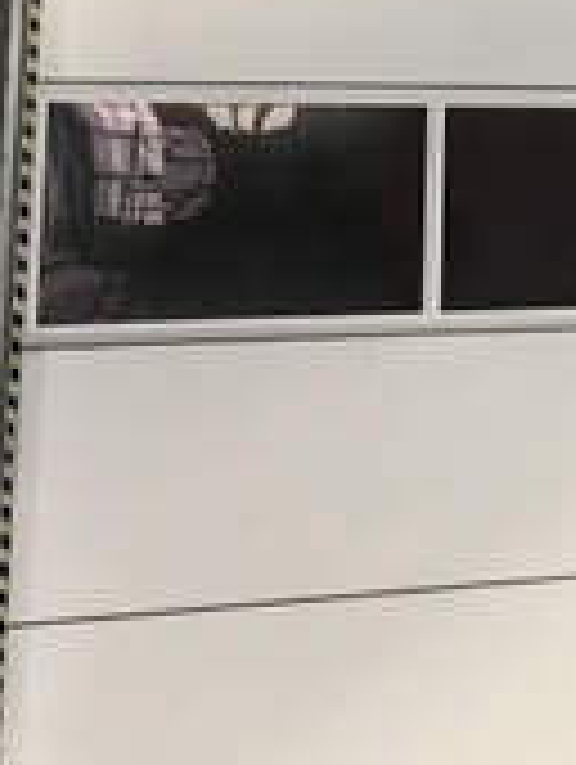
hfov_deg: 13.2
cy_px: -243
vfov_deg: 16.9
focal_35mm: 109
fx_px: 2412
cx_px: 742
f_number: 2.2
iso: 25
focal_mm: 4.15
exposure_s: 1/33
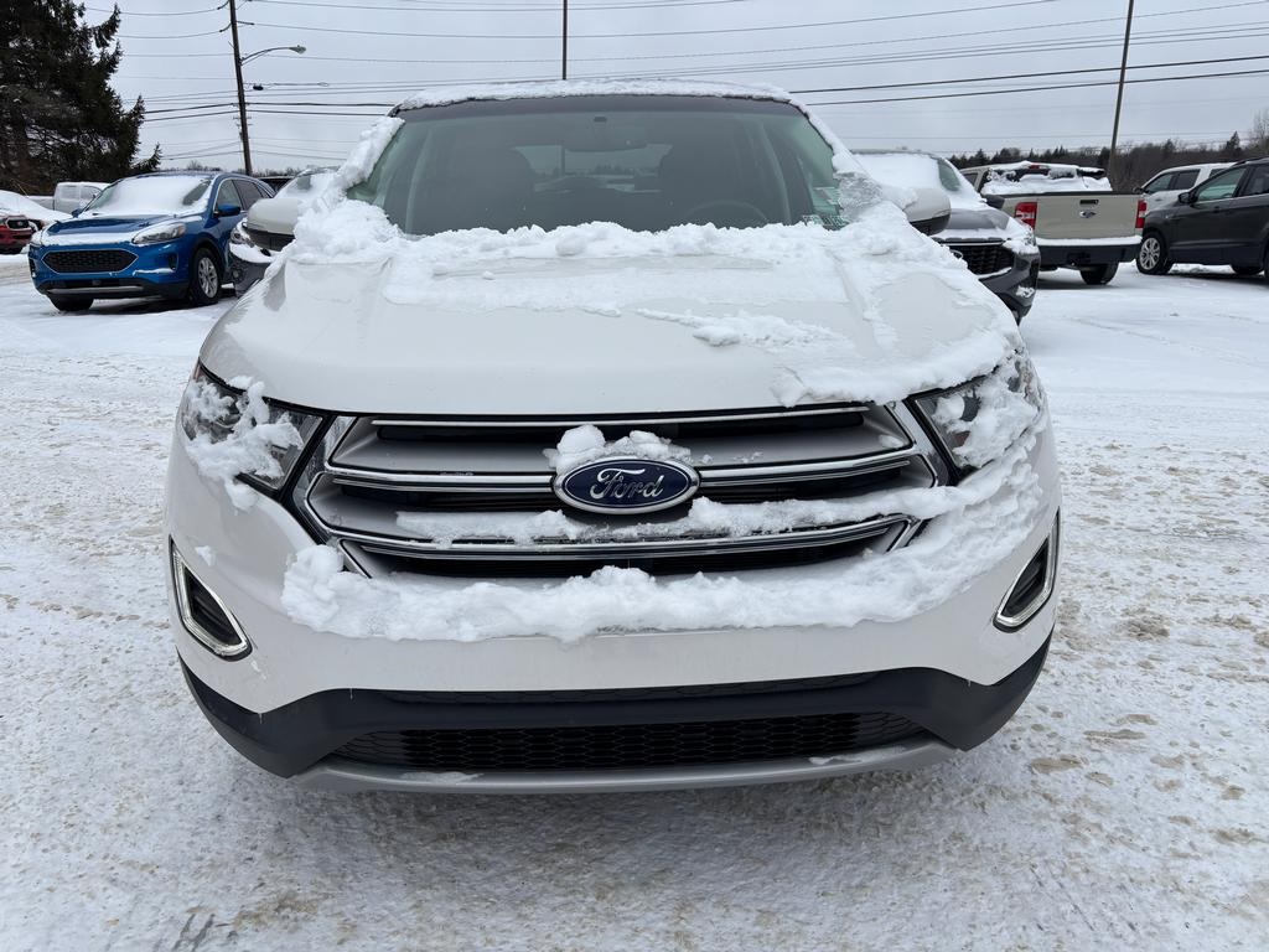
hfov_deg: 67.3
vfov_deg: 53.1
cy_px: 476
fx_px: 953
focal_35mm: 26
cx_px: 634
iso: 50
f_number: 1.6
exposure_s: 1/1642
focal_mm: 5.96
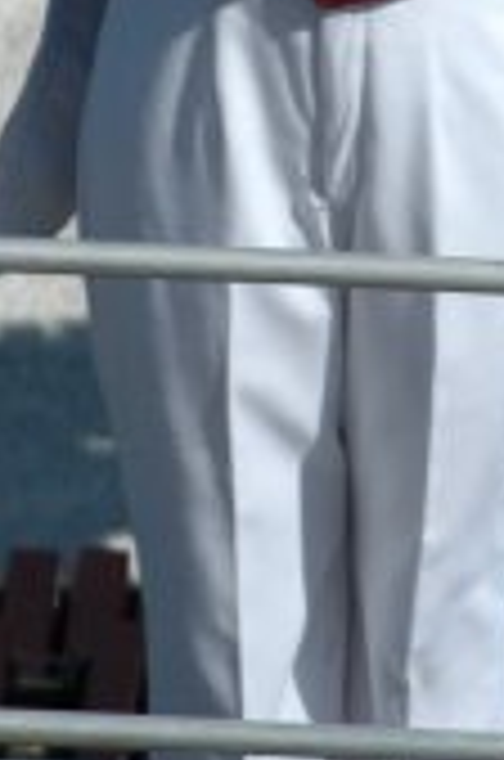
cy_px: -94
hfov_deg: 0.6
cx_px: 277
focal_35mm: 2132
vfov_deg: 1.0
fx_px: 44953
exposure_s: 1/1250
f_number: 5.6
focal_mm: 400
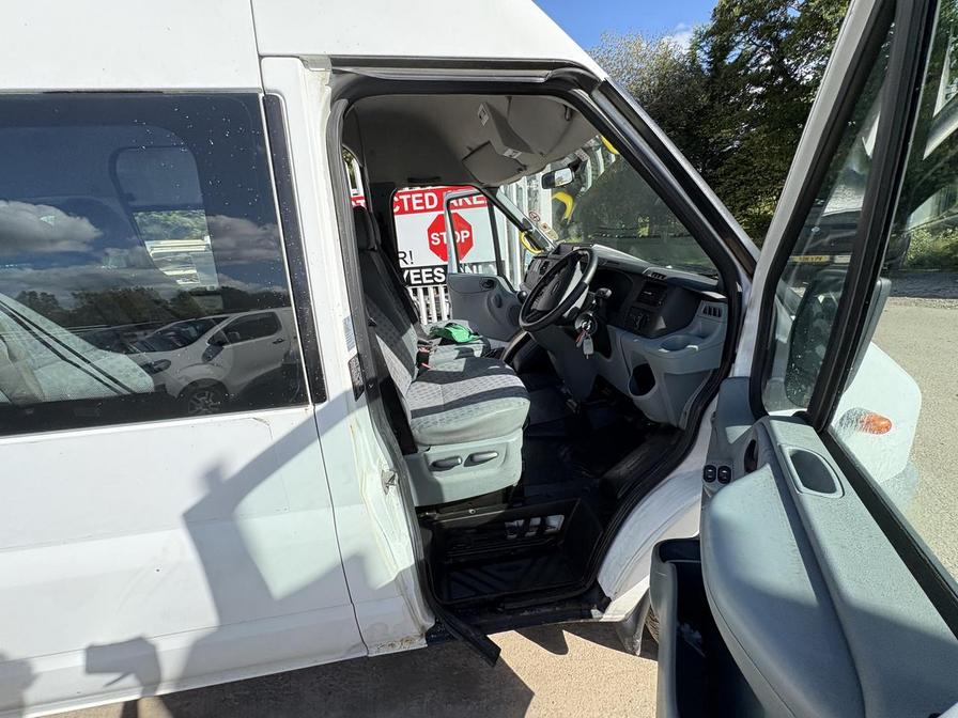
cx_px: 479
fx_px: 387
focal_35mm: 14
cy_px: 359
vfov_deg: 85.7
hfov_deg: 102.1
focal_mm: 2.22
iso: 64
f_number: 2.2
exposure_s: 1/821
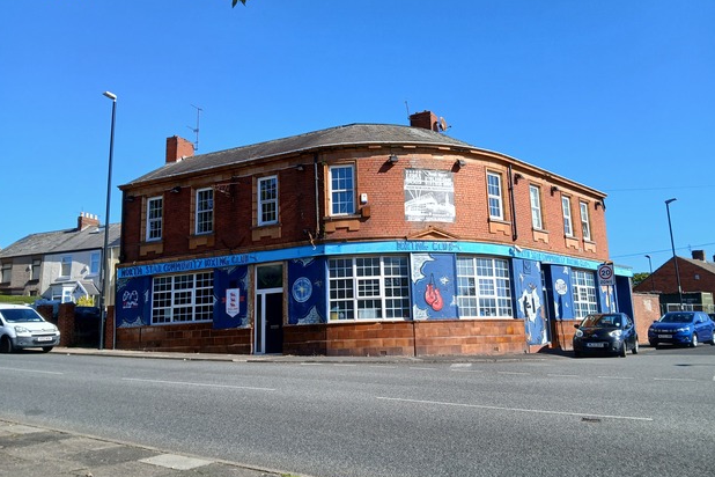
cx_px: 356
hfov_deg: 65.5
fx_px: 556
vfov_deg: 46.4
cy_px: 230
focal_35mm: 28
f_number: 1.8
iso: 20
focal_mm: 3.98
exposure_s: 1/439
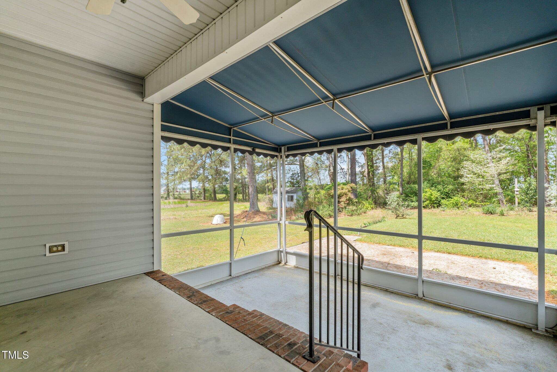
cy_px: 186
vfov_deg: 73.8
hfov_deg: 96.7
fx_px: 248
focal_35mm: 16
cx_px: 278
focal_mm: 16
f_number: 8
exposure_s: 1/125
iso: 250
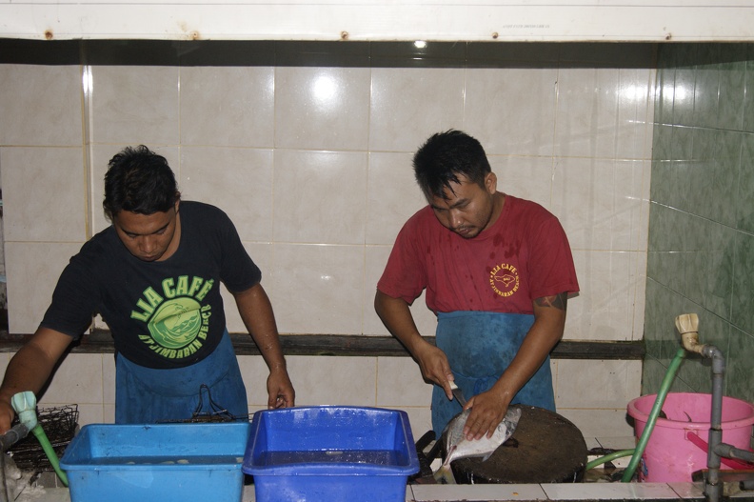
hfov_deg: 37.9
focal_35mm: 52
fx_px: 1099
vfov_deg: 25.7
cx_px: 377
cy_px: 251
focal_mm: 35
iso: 400
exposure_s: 1/60
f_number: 5
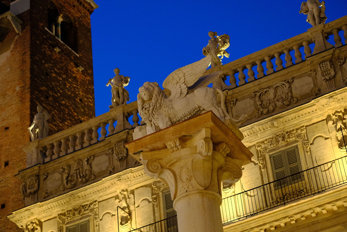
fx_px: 810
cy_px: 116
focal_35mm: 84
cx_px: 174
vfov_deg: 16.3
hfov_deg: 24.2
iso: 1600
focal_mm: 56
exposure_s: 1/150
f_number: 1.4
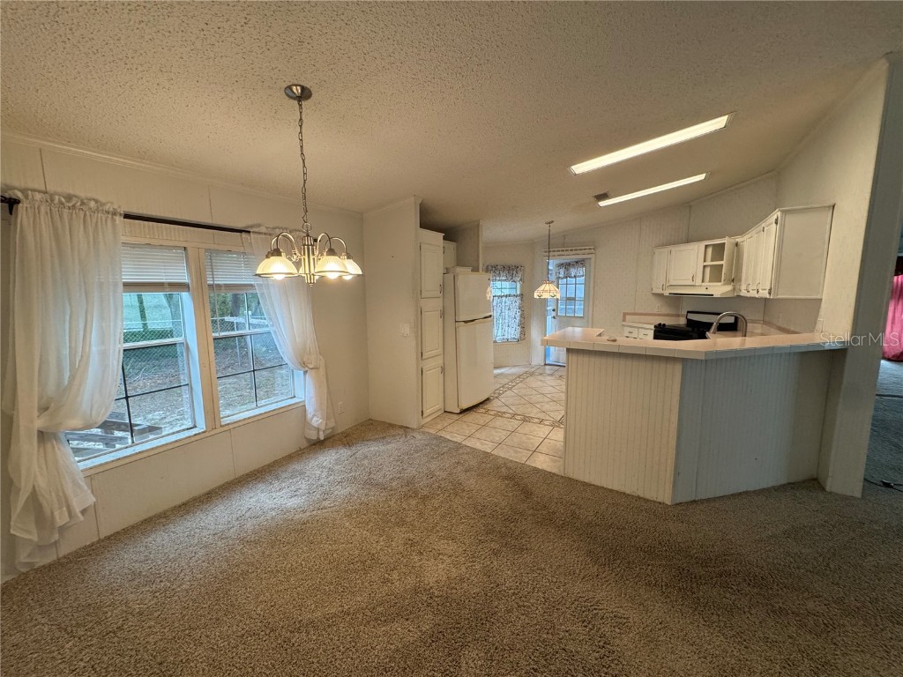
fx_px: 365
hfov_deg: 102.1
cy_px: 338
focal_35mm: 14
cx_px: 452
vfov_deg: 85.7
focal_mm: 2.22
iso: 250
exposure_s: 1/120
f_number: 2.2
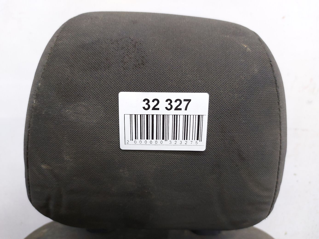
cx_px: 160
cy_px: 120
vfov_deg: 56.8
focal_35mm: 24
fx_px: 221
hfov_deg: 71.6
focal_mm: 5.23
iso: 160
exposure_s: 1/50
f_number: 1.8
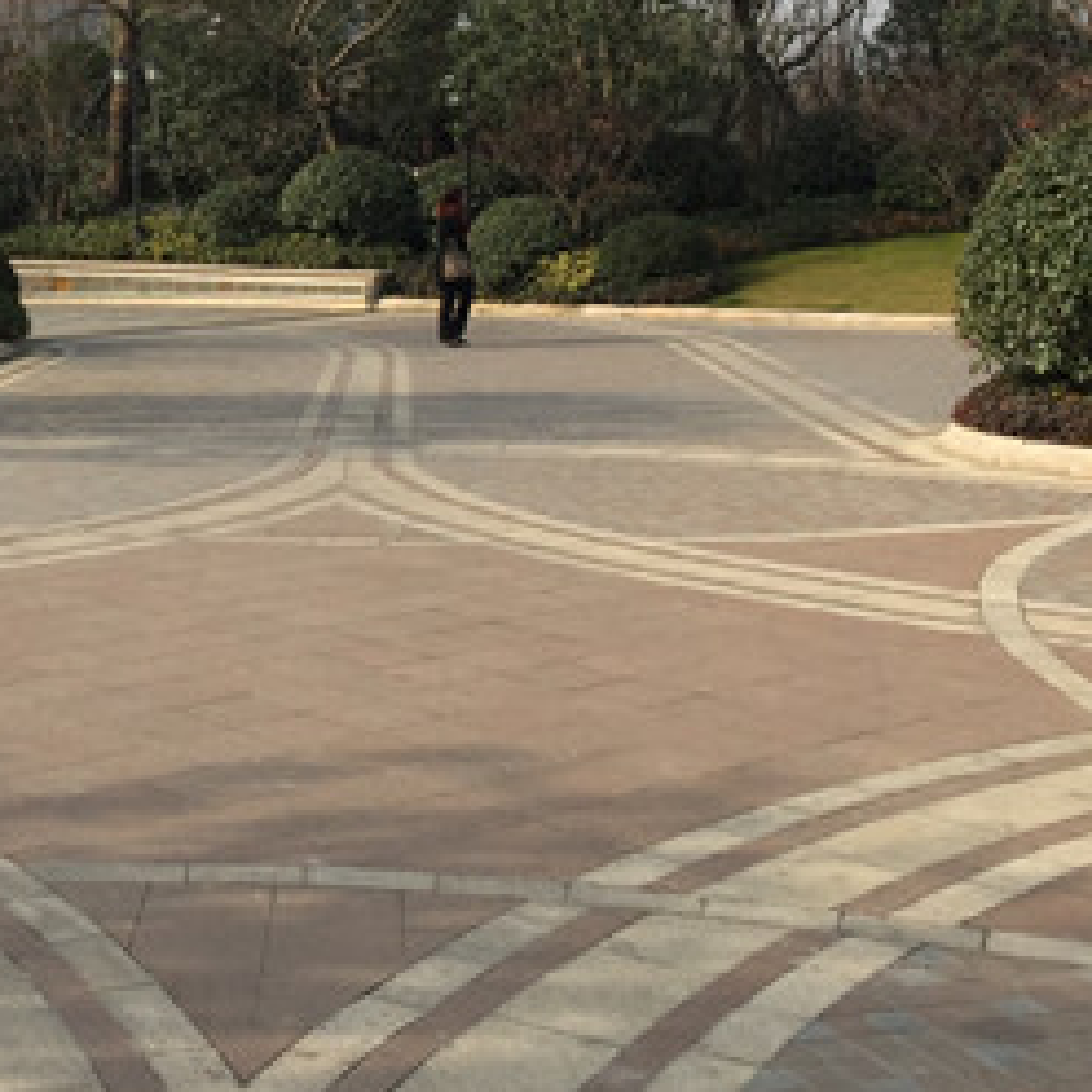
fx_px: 2213
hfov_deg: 26.7
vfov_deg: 27.0
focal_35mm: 62
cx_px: 101
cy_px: 167
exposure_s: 1/1522
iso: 32
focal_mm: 4.15
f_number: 2.2
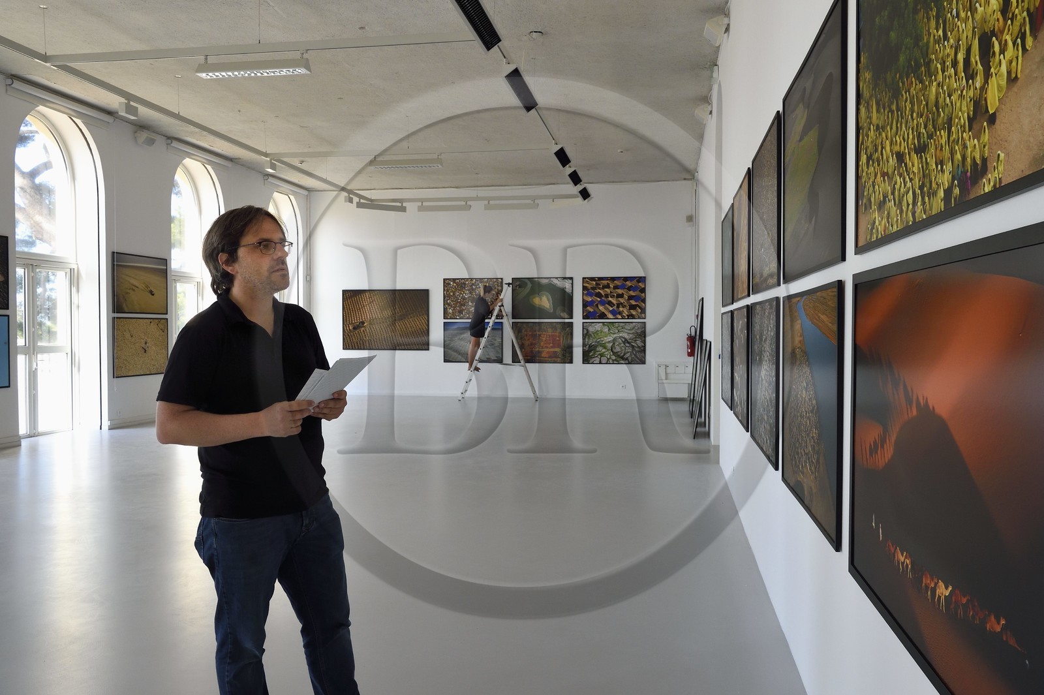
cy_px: 348
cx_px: 522
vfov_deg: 43.6
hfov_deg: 62.0
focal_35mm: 30
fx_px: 870
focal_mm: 30
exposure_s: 1/160
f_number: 11
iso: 1600
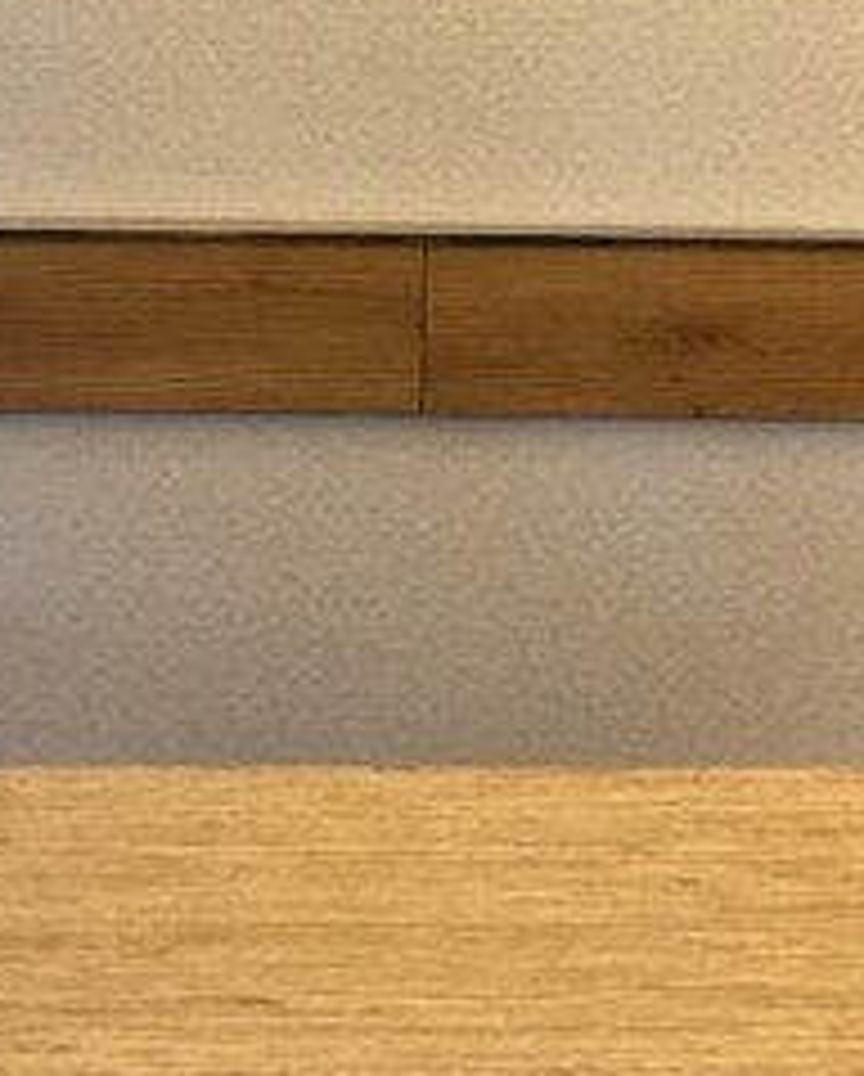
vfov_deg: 18.5
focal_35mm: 97
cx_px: 225
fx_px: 3093
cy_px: -290
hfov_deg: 15.8
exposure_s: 1/17
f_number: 1.8
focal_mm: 3.99
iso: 40
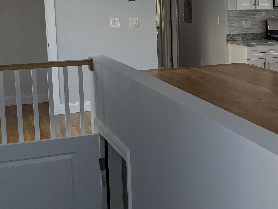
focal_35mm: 64
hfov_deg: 27.8
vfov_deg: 22.7
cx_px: 302
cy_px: 52
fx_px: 514
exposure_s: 1/120
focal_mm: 4.38
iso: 72
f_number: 1.73
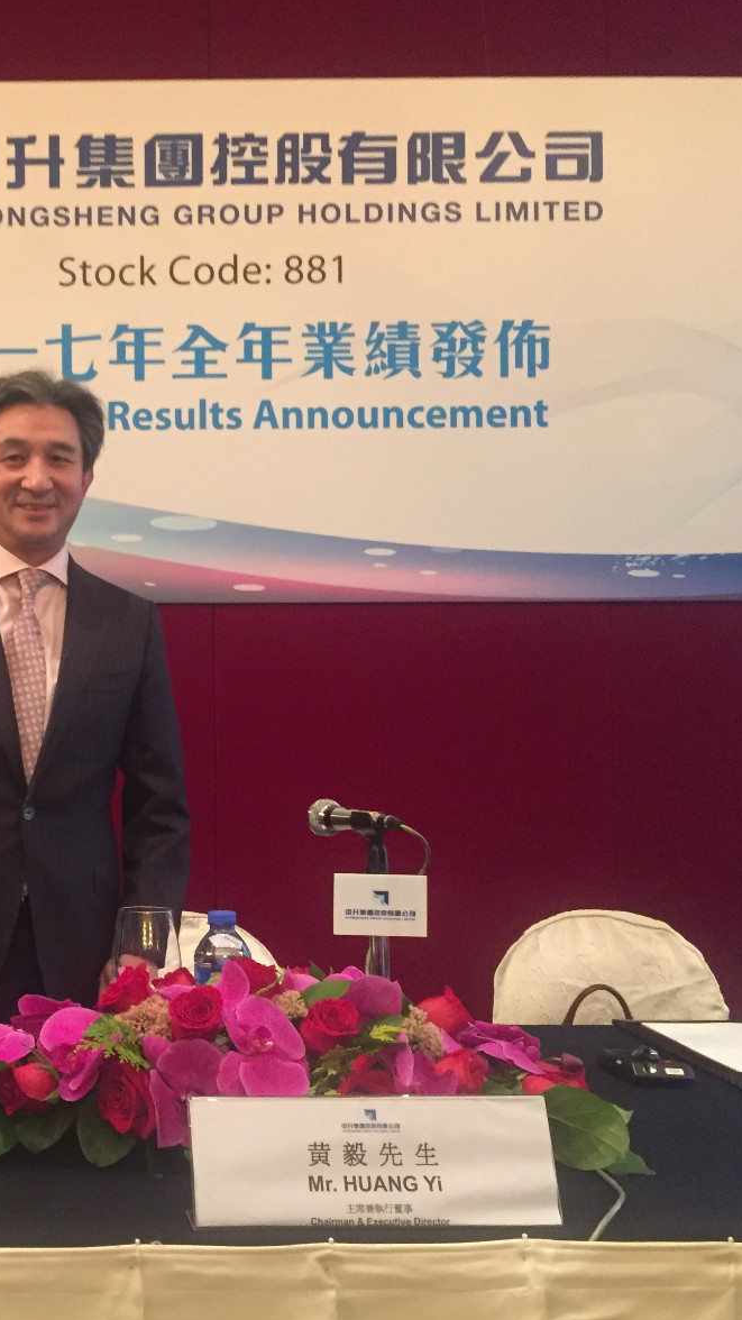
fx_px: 1505
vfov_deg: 47.4
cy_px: 669
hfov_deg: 26.4
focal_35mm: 43
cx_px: 28
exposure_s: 1/25
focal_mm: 4.15
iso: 250
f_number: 2.2
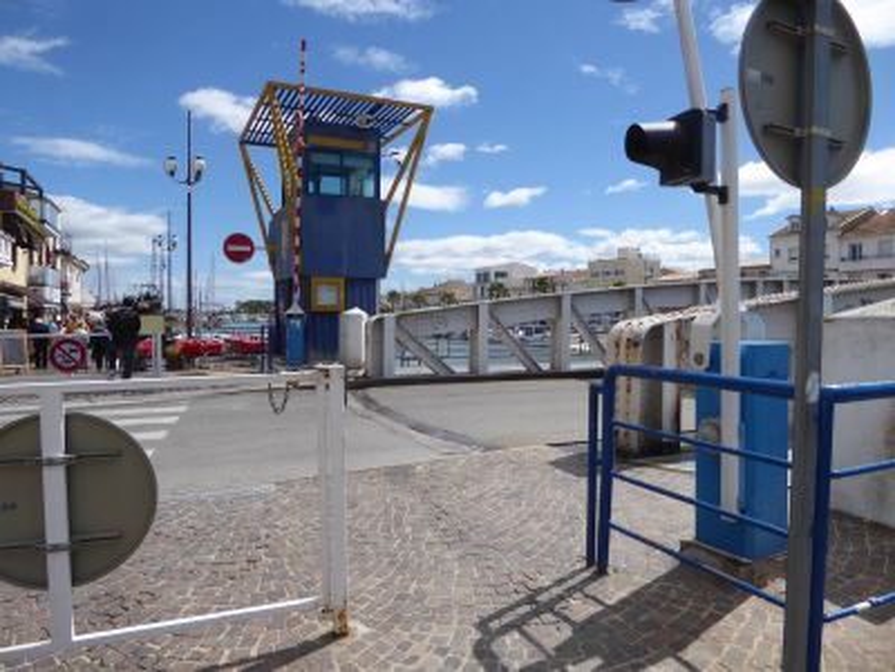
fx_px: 646
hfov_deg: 69.4
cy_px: 336
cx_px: 448
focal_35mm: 25
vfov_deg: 54.9
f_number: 3.3
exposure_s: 1/1300
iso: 80
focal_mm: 4.3
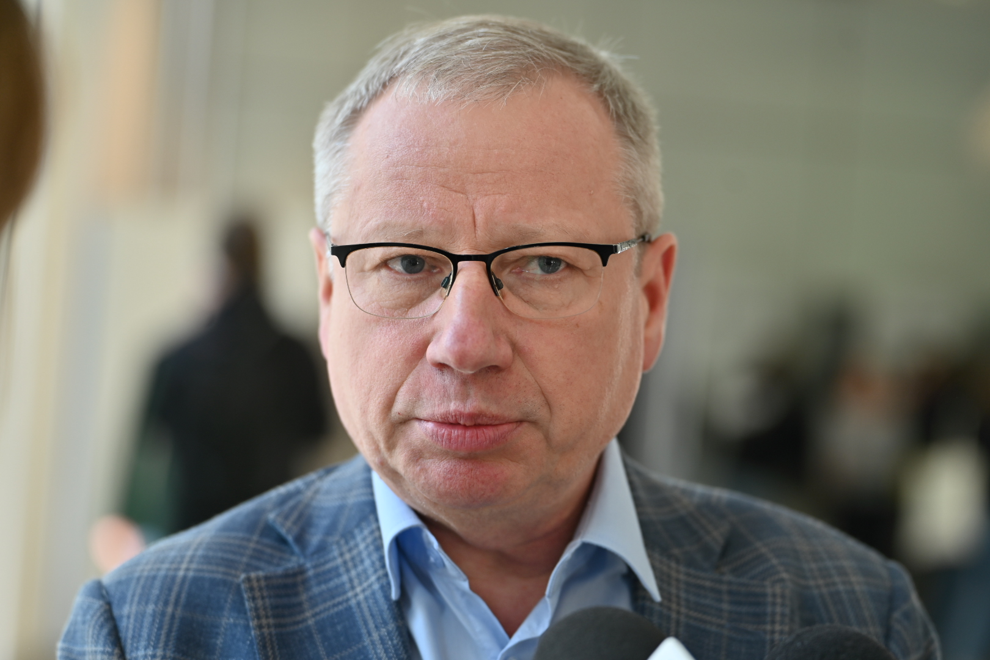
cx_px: 495
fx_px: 2640
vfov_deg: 14.3
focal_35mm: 96
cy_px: 330
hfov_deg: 21.2
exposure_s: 1/200
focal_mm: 96
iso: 160
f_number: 2.8
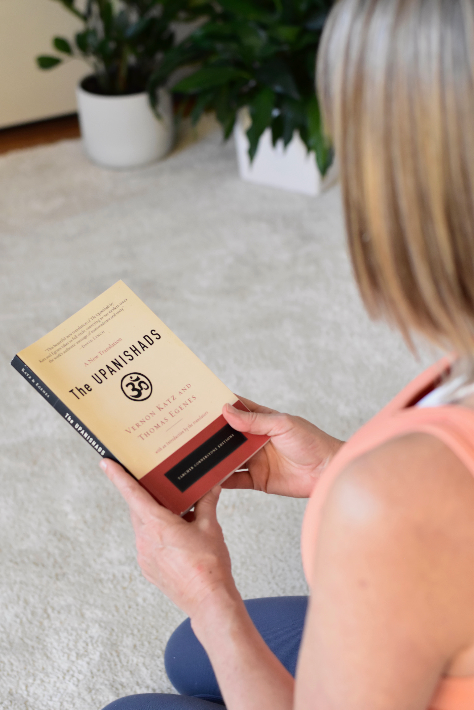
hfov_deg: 18.2
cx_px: 237
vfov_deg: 27.0
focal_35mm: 75
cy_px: 355
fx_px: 1481
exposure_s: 1/40
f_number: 2.8
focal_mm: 50
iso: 1600
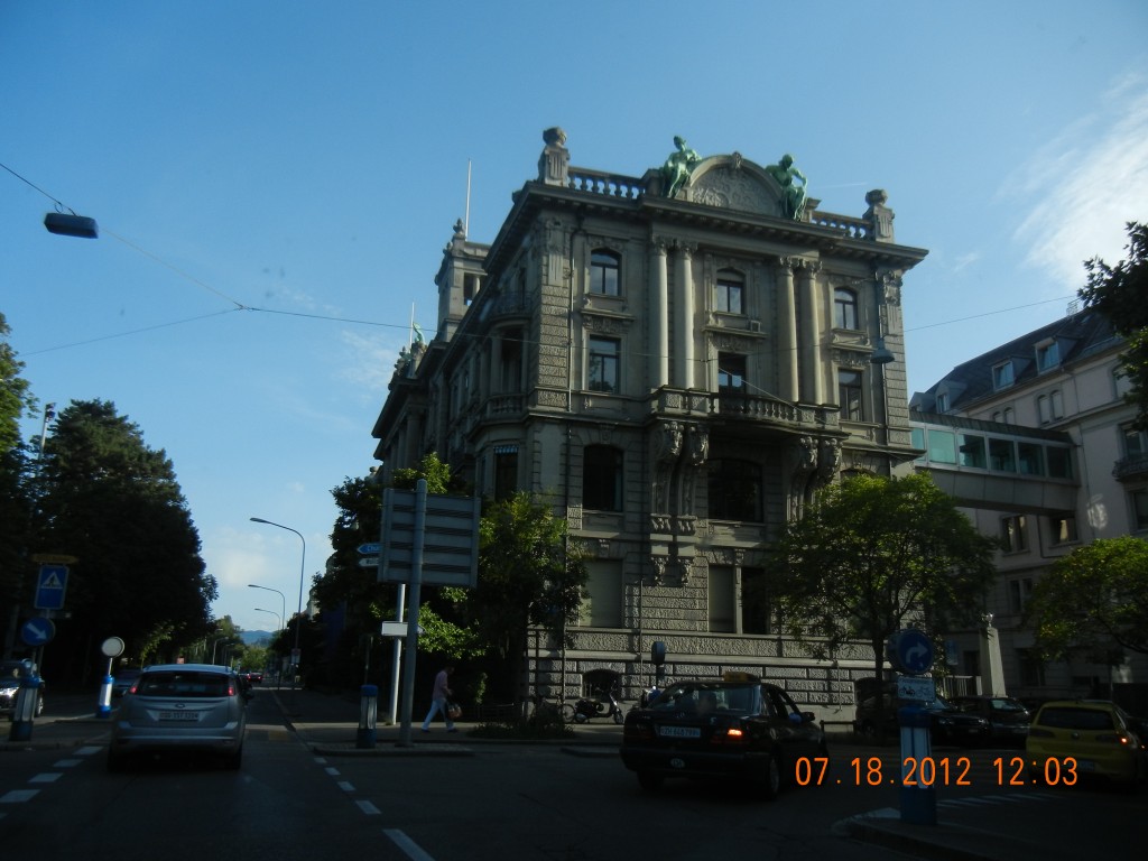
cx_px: 574
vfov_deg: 46.8
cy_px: 430
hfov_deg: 60.0
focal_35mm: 30
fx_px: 995
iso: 160
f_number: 3.5
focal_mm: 5.4
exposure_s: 1/871
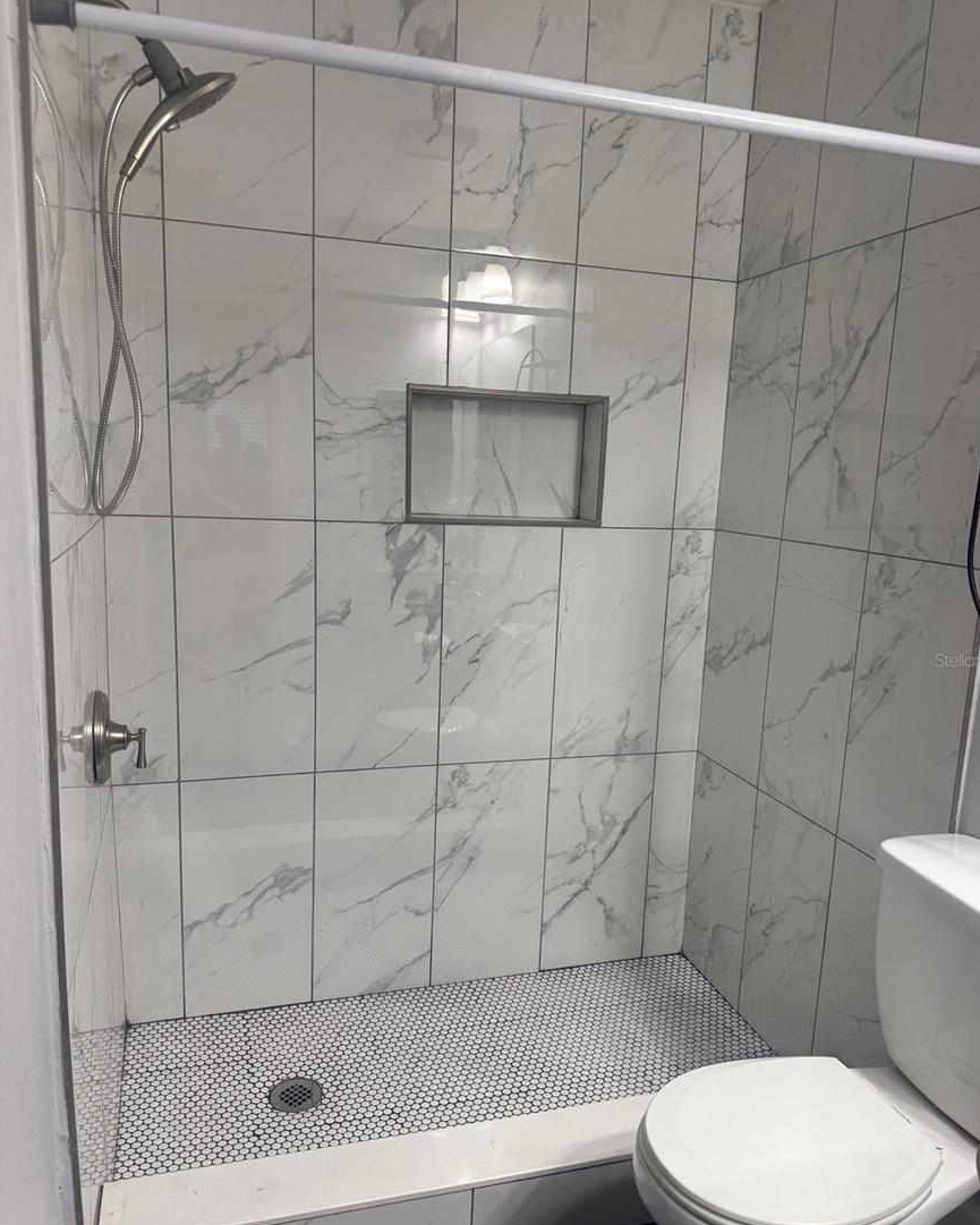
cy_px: 660
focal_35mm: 26
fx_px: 943
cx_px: 505
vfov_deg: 65.9
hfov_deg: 54.9
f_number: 1.78
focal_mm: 6.76
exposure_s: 1/120
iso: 160
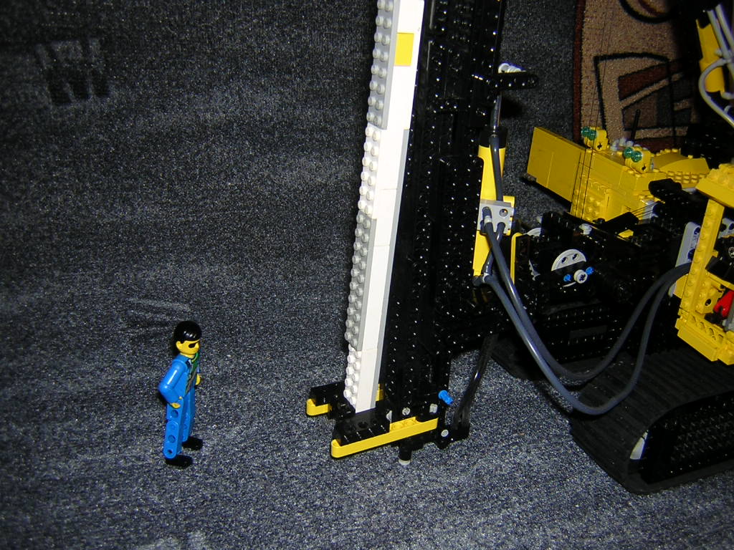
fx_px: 763
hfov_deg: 51.4
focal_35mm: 36
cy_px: 275
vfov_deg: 39.7
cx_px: 367
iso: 100
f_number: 2.6
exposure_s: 1/60.1
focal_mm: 4.7
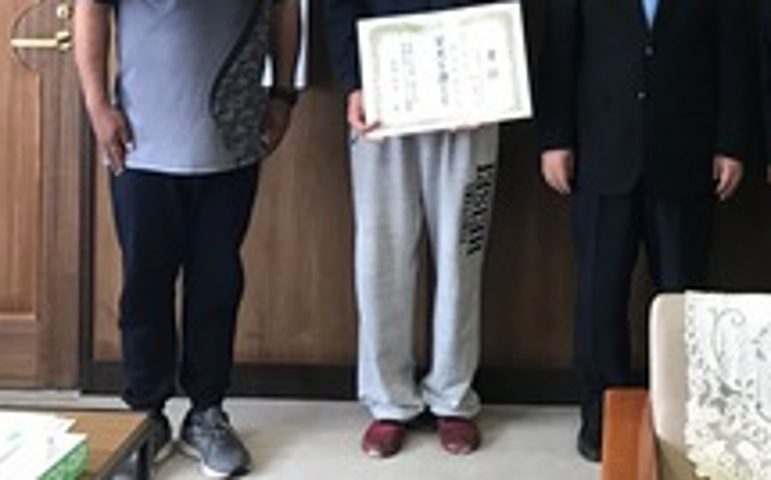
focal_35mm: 69
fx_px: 1449
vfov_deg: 17.5
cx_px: 635
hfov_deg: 29.0
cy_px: -174
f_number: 1.8
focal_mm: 3.99
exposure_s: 1/24
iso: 40
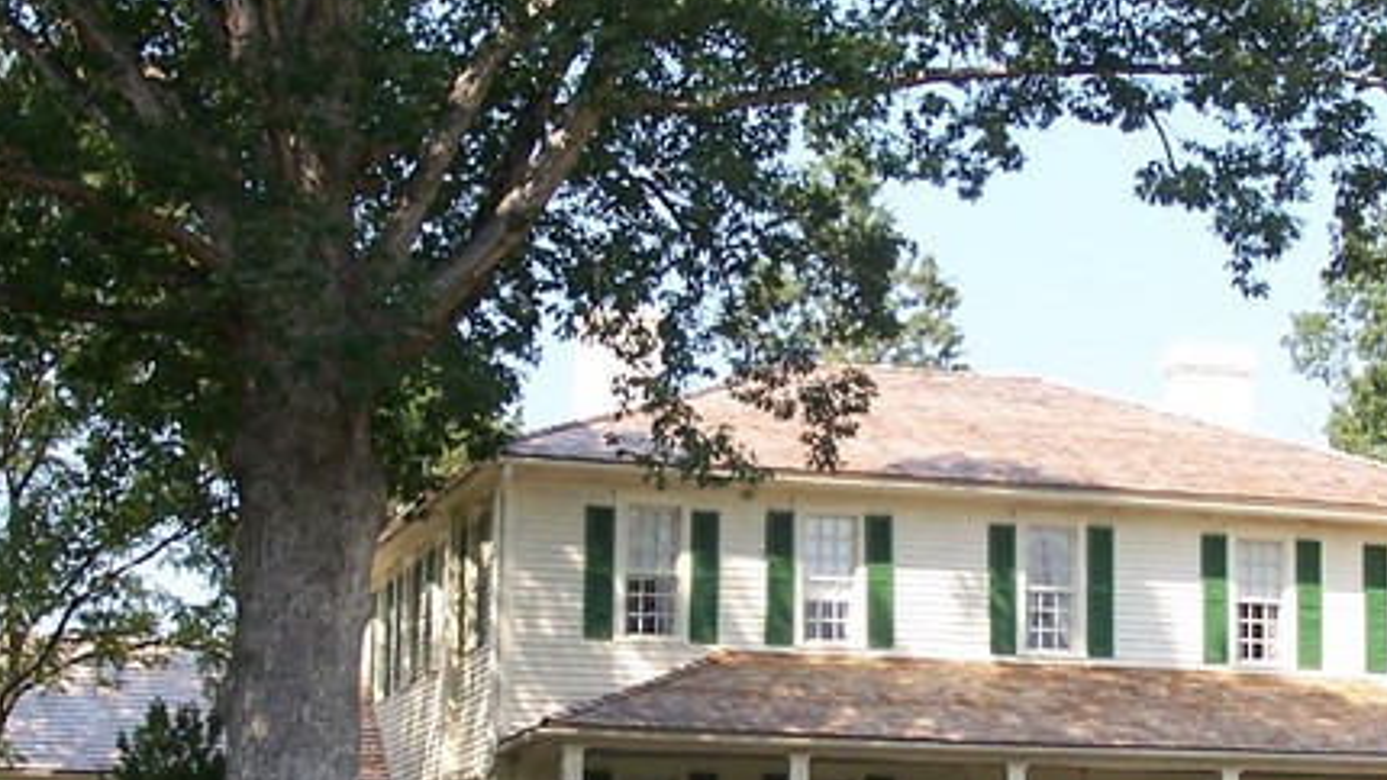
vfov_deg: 11.3
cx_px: 906
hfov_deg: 19.9
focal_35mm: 107
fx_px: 3936
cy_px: 562
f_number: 3.2
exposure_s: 1/350
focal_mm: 8.5
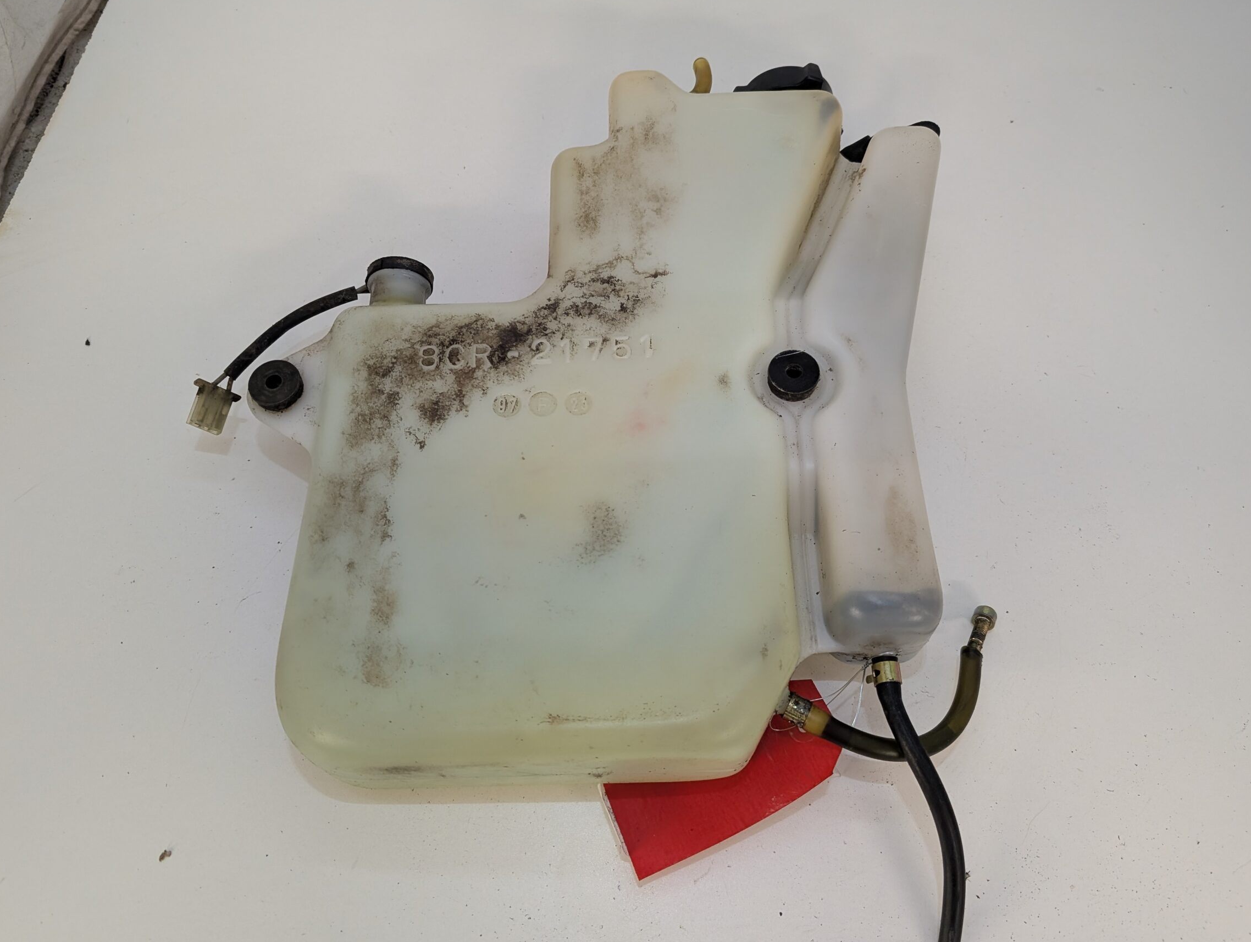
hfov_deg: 65.2
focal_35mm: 27
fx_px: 977
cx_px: 647
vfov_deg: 51.5
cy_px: 461
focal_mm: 6.9
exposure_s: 1/110
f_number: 1.68
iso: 445
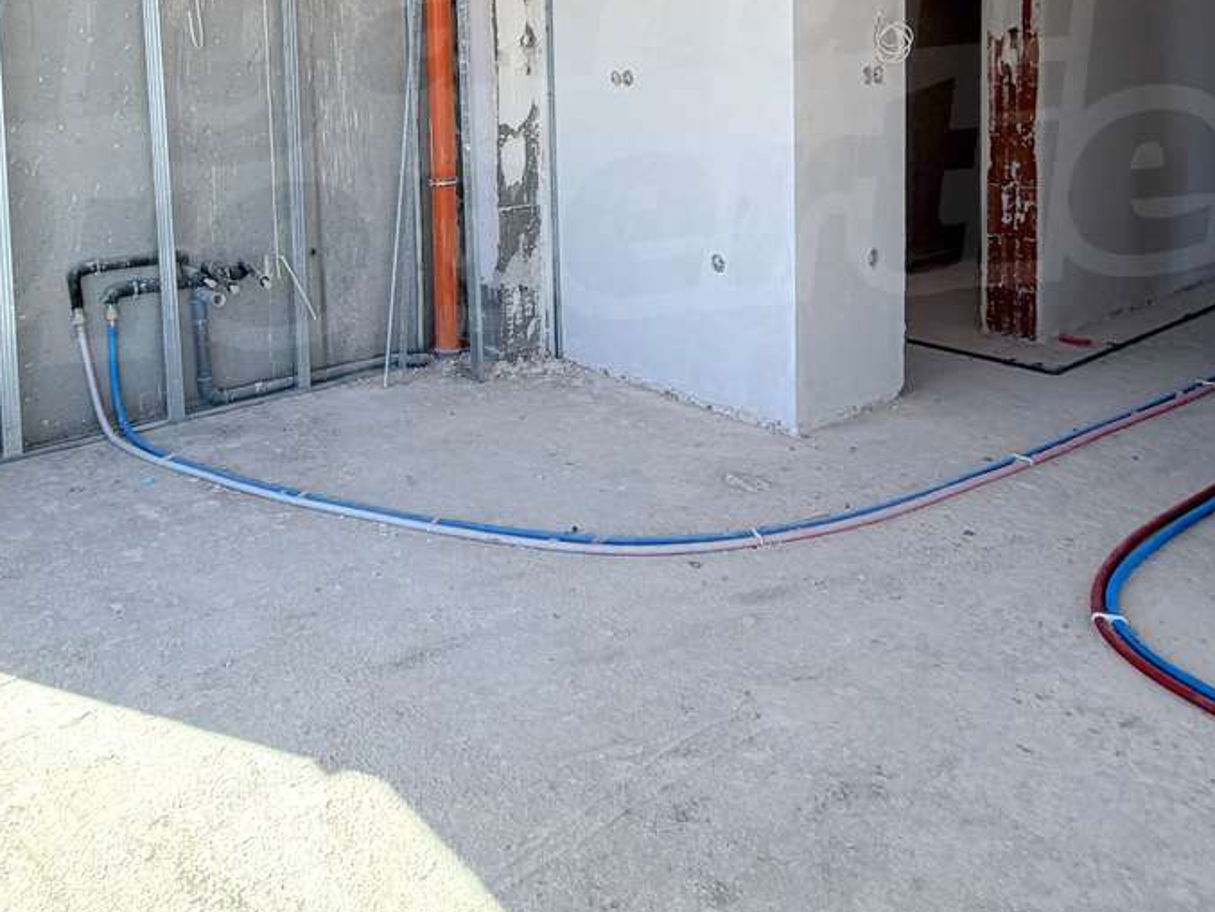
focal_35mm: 31
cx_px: 495
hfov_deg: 57.9
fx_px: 1088
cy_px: 137
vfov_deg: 42.6
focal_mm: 2.22
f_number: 2.2
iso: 40
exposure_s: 1/208
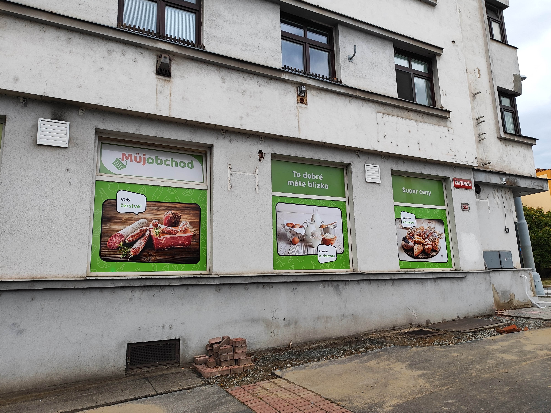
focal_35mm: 24
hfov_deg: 71.6
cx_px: 276
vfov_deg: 56.8
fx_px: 382
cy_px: 206
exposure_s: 1/100
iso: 146
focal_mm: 5.89
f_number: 1.89
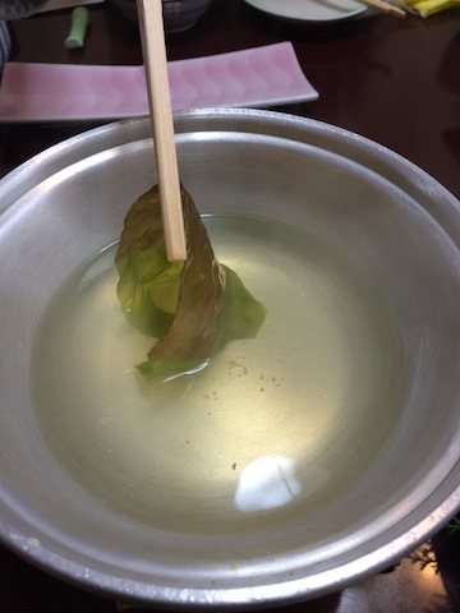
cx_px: 230
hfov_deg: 46.8
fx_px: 532
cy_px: 306
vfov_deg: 60.0
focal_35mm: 30
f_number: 2.2
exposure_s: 1/30
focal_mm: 4.12
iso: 50
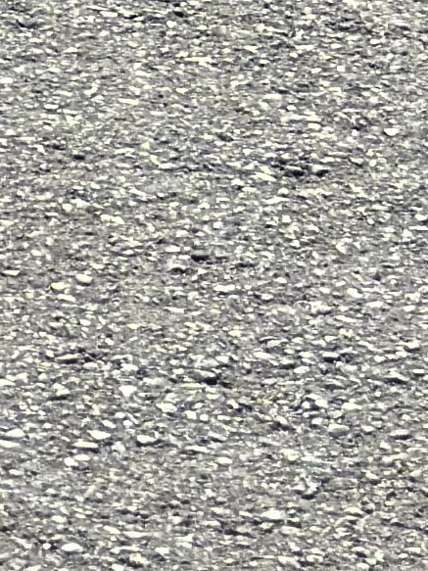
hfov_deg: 4.4
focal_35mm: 332
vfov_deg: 5.5
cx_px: -662
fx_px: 5475
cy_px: -1376
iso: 80
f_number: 1.78
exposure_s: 1/4566
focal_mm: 6.86
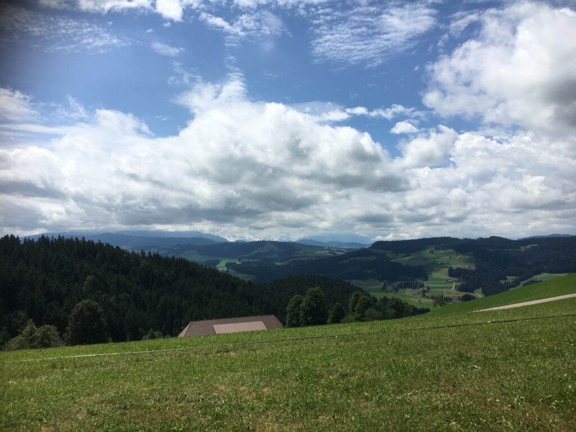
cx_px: 288
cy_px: 216
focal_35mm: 29
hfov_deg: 61.7
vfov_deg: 48.2
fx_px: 483
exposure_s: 1/3663
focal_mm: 4.15
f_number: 2.2
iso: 25
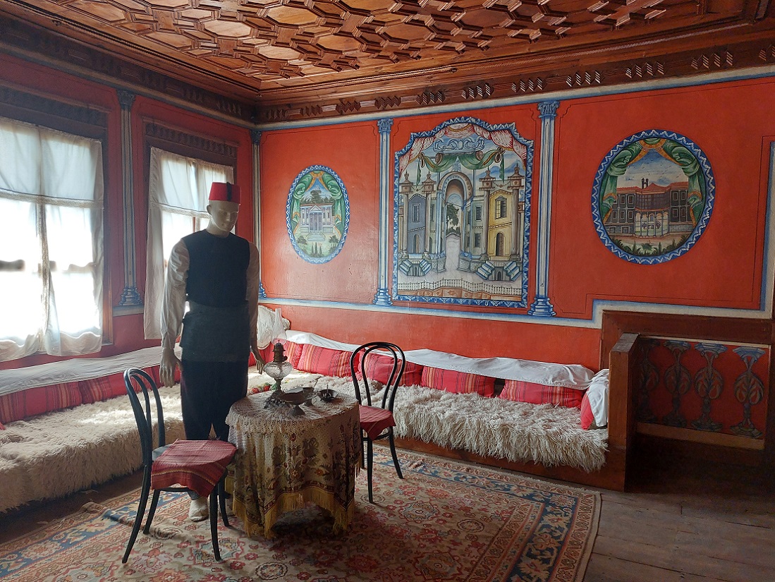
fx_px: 537
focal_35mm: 24
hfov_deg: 71.6
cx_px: 388
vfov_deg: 56.8
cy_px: 291
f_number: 1.8
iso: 160
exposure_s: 1/50
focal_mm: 5.23
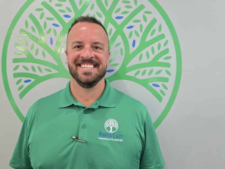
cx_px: 115
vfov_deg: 46.7
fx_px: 195
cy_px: 72
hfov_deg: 60.0
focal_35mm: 30
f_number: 1.8
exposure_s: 1/60
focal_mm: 5.4
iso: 640
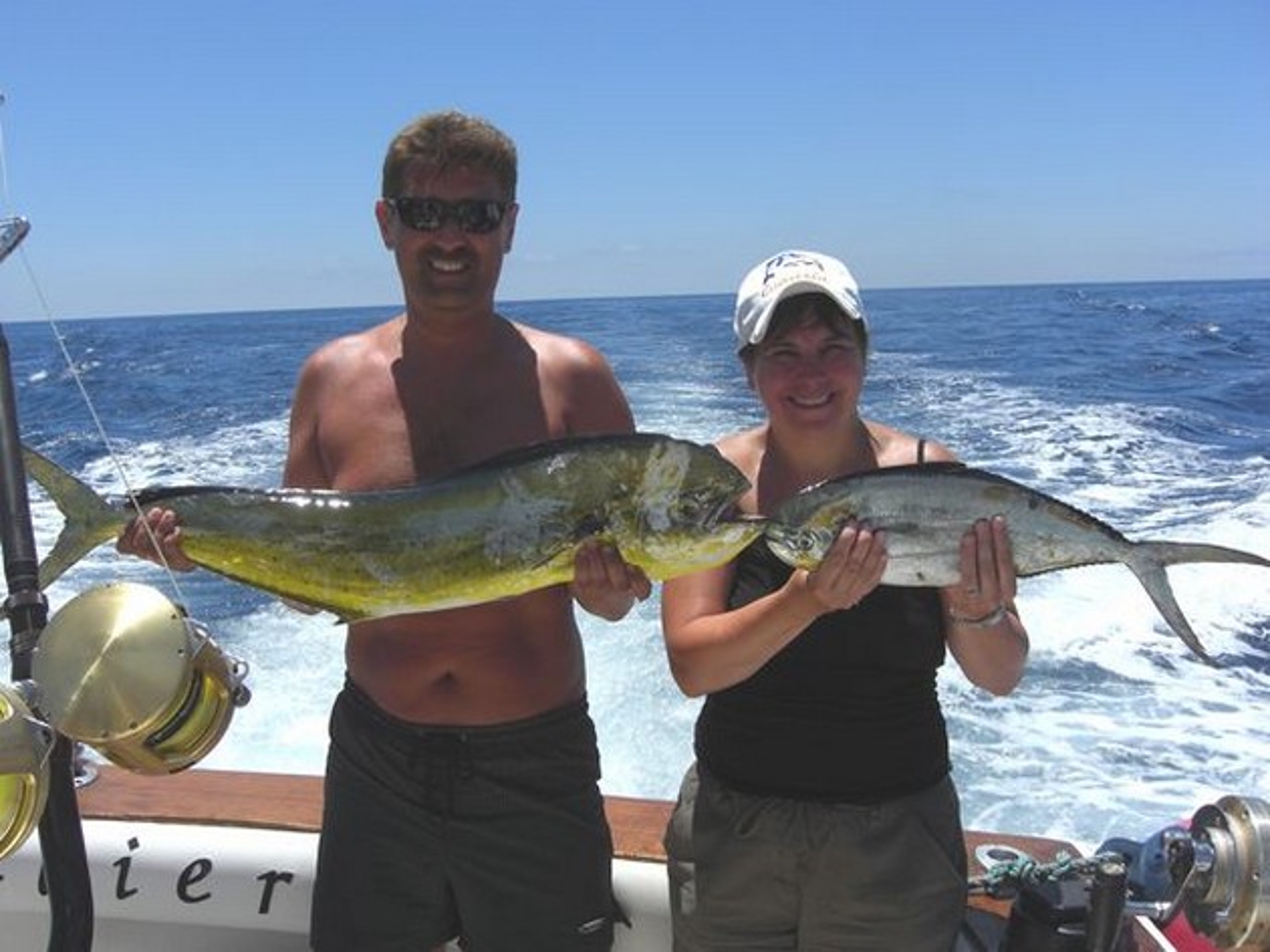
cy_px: 476
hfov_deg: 49.0
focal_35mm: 38
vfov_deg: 37.7
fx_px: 1394
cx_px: 635
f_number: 8
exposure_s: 1/320
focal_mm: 7.9
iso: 80
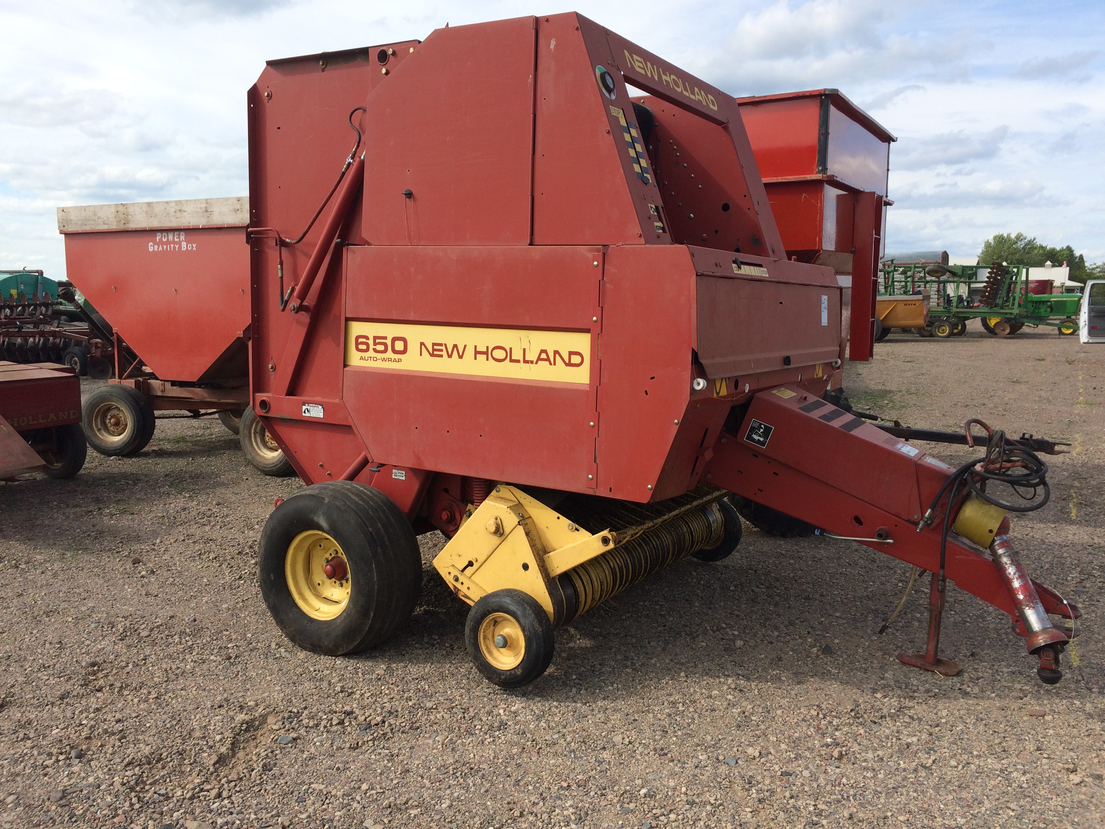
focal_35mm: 29
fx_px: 926
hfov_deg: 61.7
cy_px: 414
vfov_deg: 48.2
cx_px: 552
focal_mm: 4.15
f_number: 2.2
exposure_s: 1/1208
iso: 32
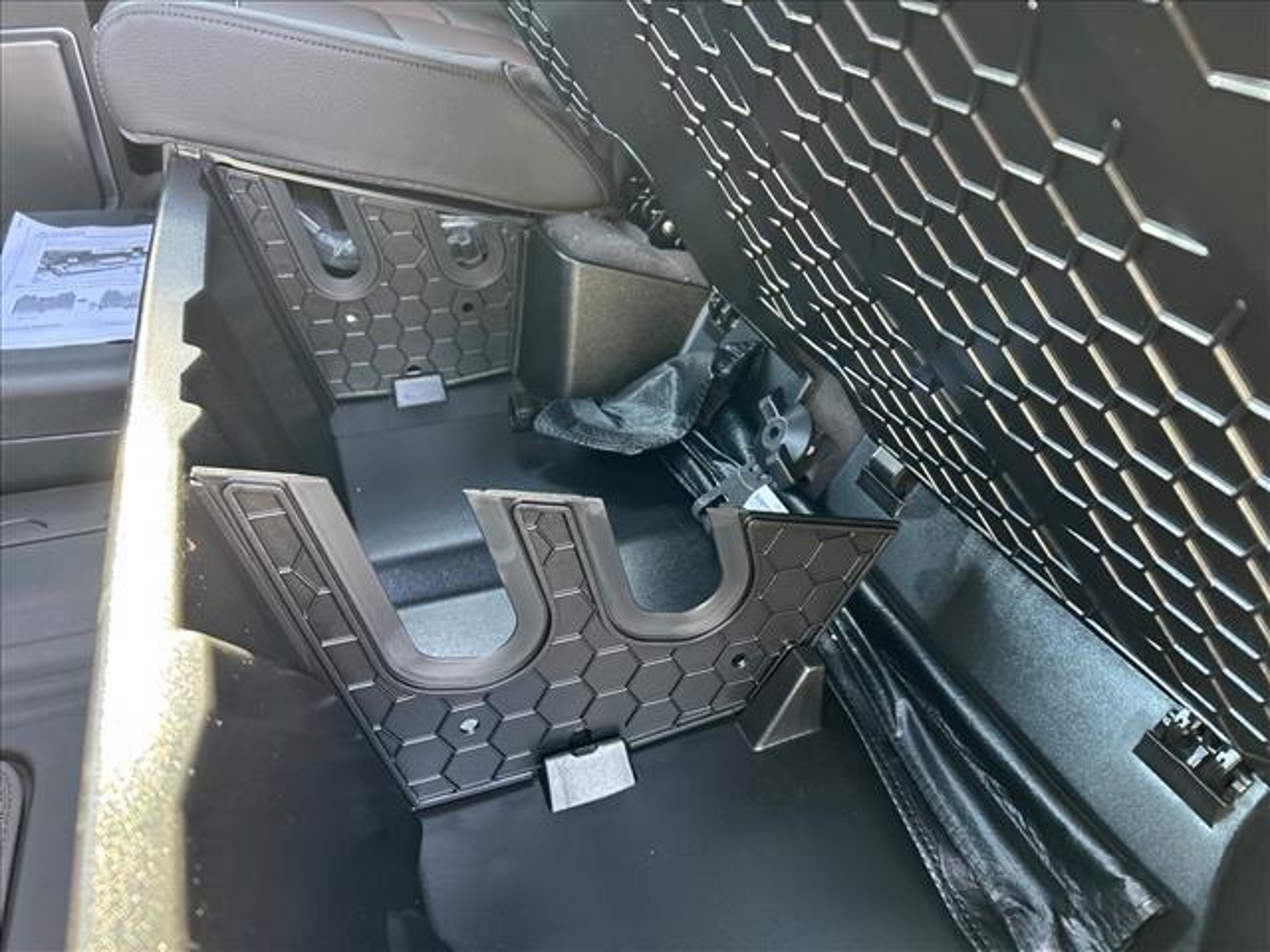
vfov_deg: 53.1
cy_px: 476
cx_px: 635
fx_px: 954
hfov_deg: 67.3
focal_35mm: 26
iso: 400
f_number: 1.5
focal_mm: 5.7
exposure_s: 1/60
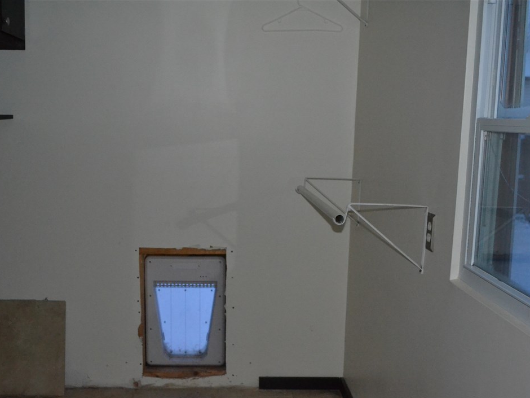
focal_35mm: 40
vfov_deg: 36.0
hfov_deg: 46.8
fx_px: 612
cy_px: 204
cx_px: 246
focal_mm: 24
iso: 3200
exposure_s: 1/60
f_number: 4
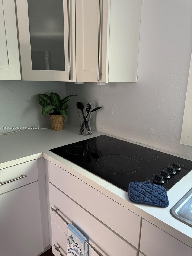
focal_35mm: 24
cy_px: 128
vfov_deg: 71.6
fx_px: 177
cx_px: 96
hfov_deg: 56.8
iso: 320
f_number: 1.78
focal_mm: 6.76
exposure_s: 1/60
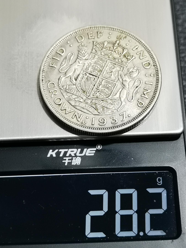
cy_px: 124
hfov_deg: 18.7
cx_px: 93
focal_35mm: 79
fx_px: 566
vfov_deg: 24.7
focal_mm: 6.67
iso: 200
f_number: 1.9
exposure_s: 1/100
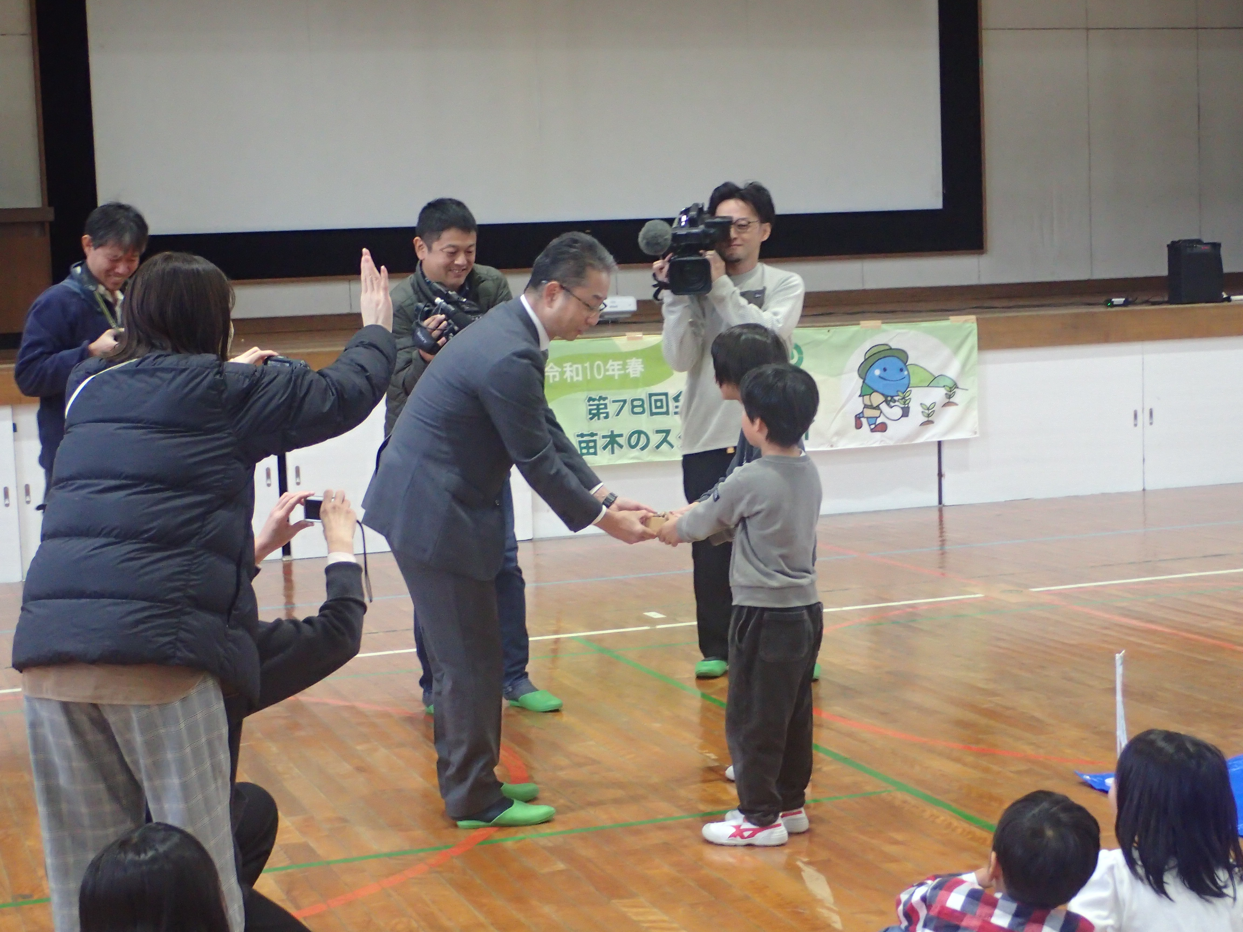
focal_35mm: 61
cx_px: 622
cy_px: 466
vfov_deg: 24.0
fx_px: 2190
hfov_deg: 31.7
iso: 500
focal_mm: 11.01
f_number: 3.6
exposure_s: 1/60
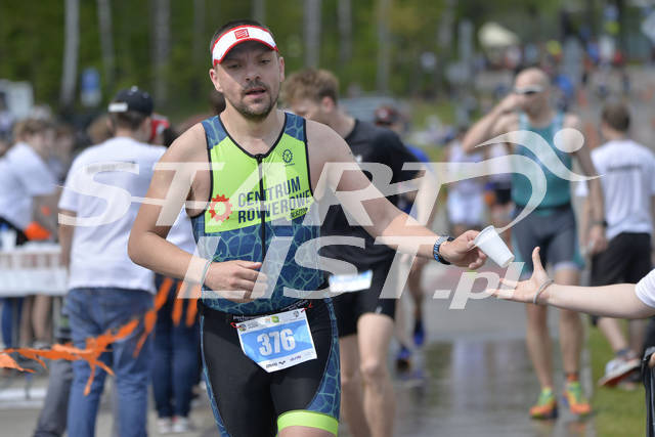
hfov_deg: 9.4
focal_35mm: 220
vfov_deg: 6.2
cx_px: 328
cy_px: 218
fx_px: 4003
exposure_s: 1/3200
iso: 400
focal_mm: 220
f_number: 6.3
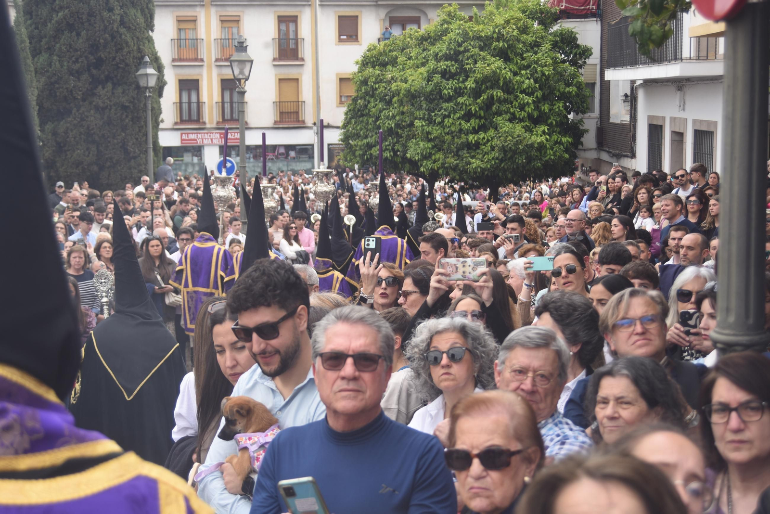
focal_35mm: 62
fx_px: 1327
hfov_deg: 32.4
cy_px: 257
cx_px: 385
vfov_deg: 21.9
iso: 140
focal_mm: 62
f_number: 8
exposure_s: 1/125
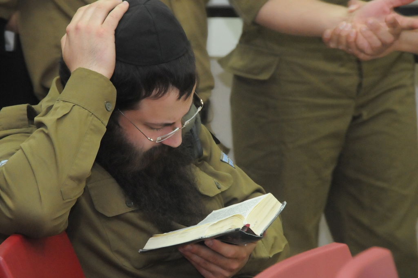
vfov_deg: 4.6
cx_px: 209
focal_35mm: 300
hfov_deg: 6.9
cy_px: 139
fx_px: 3479
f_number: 10
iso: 3200
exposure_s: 1/100
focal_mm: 200
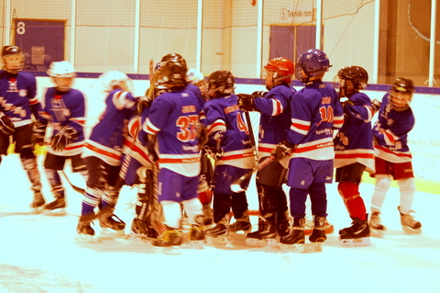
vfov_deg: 13.0
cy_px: 146
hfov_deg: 19.5
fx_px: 1282
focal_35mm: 105
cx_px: 220
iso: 800
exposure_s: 1/20
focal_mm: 70
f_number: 4
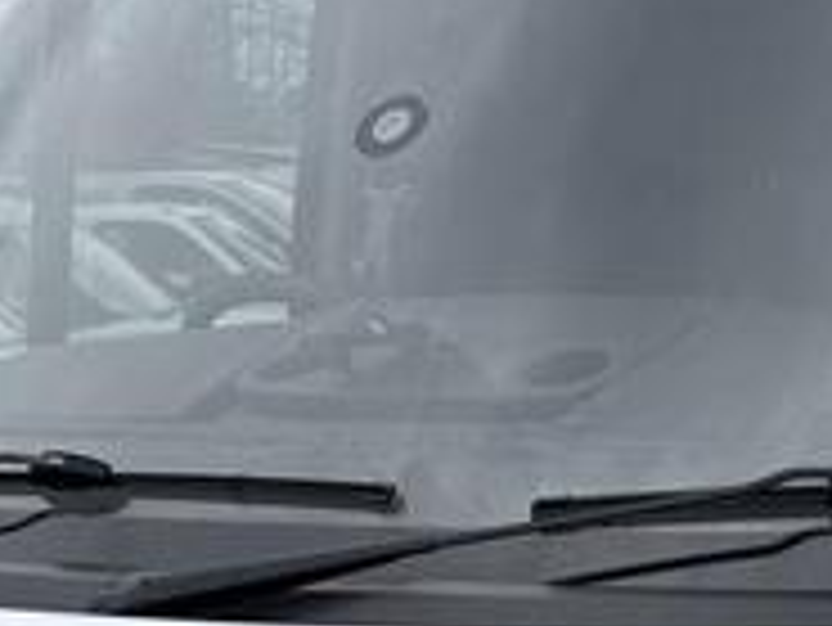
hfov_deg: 15.6
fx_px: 3030
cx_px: 639
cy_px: 910
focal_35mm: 126
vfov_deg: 11.3
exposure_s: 1/1217
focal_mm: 5.96
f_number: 1.6
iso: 50
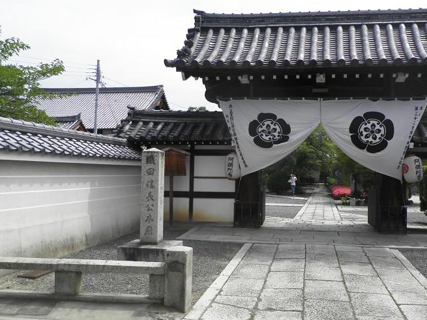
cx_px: 258
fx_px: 407
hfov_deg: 54.9
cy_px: 173
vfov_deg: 42.9
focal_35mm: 33
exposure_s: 1/125
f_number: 8
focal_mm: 4.9
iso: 64
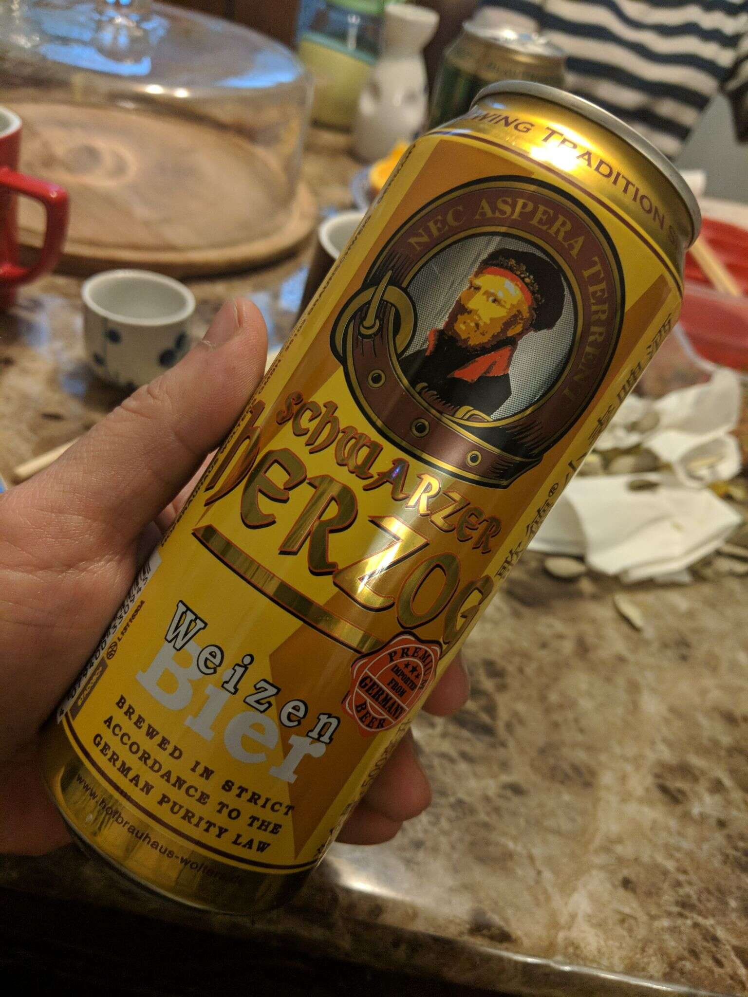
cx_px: 374
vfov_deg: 65.3
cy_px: 498
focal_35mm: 27
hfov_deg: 51.4
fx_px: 778
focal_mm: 4.44
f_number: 1.8
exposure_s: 1/30
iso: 400
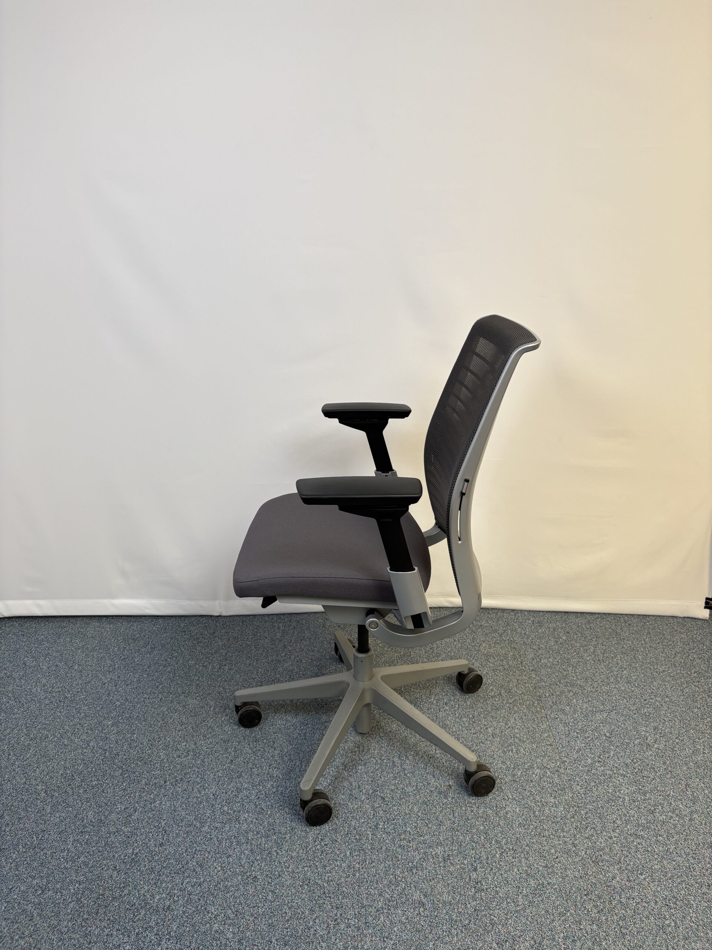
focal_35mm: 26
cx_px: 356
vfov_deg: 67.3
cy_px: 475
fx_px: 713
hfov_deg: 53.1
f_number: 1.6
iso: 80
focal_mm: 5.96
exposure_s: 1/122
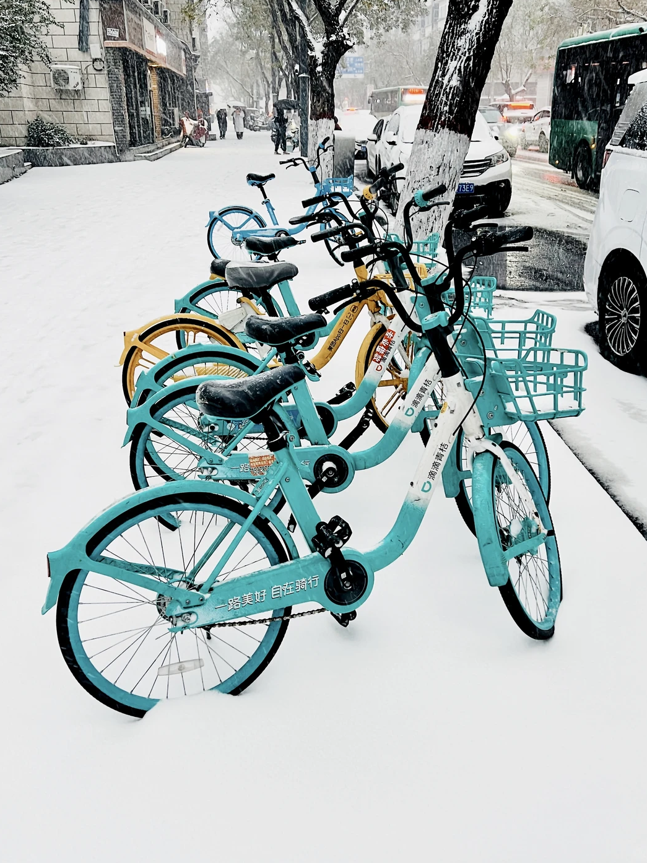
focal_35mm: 31
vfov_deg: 58.3
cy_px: 418
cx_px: 326
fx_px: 773
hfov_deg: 45.4
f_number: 1.5
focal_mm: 5.7
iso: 64
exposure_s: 1/50
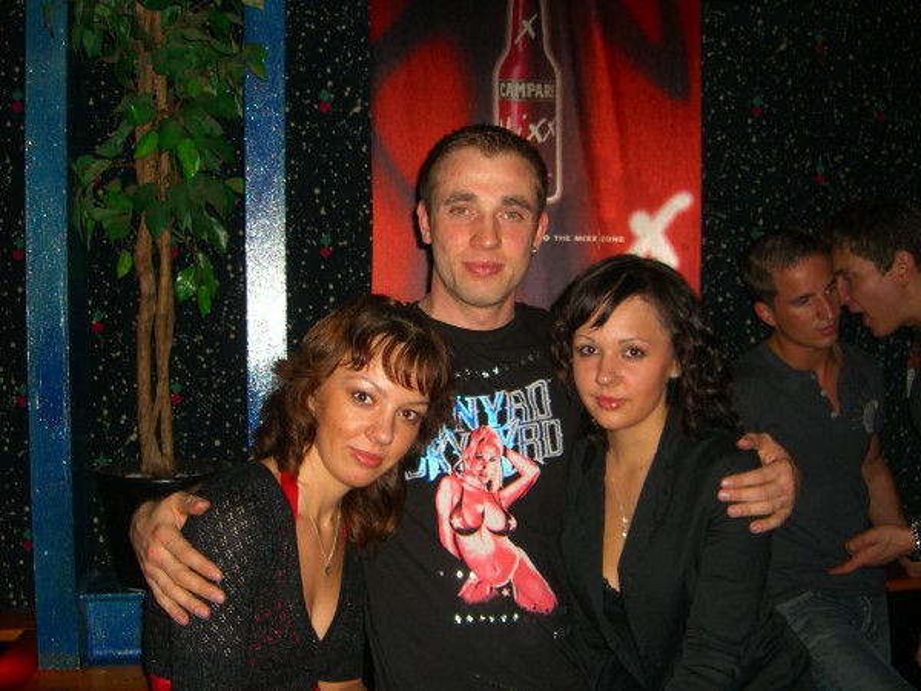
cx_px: 460
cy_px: 346
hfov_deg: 49.0
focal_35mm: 38
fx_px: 1011
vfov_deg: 37.7
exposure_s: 1/60
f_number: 2.8
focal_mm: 7.9
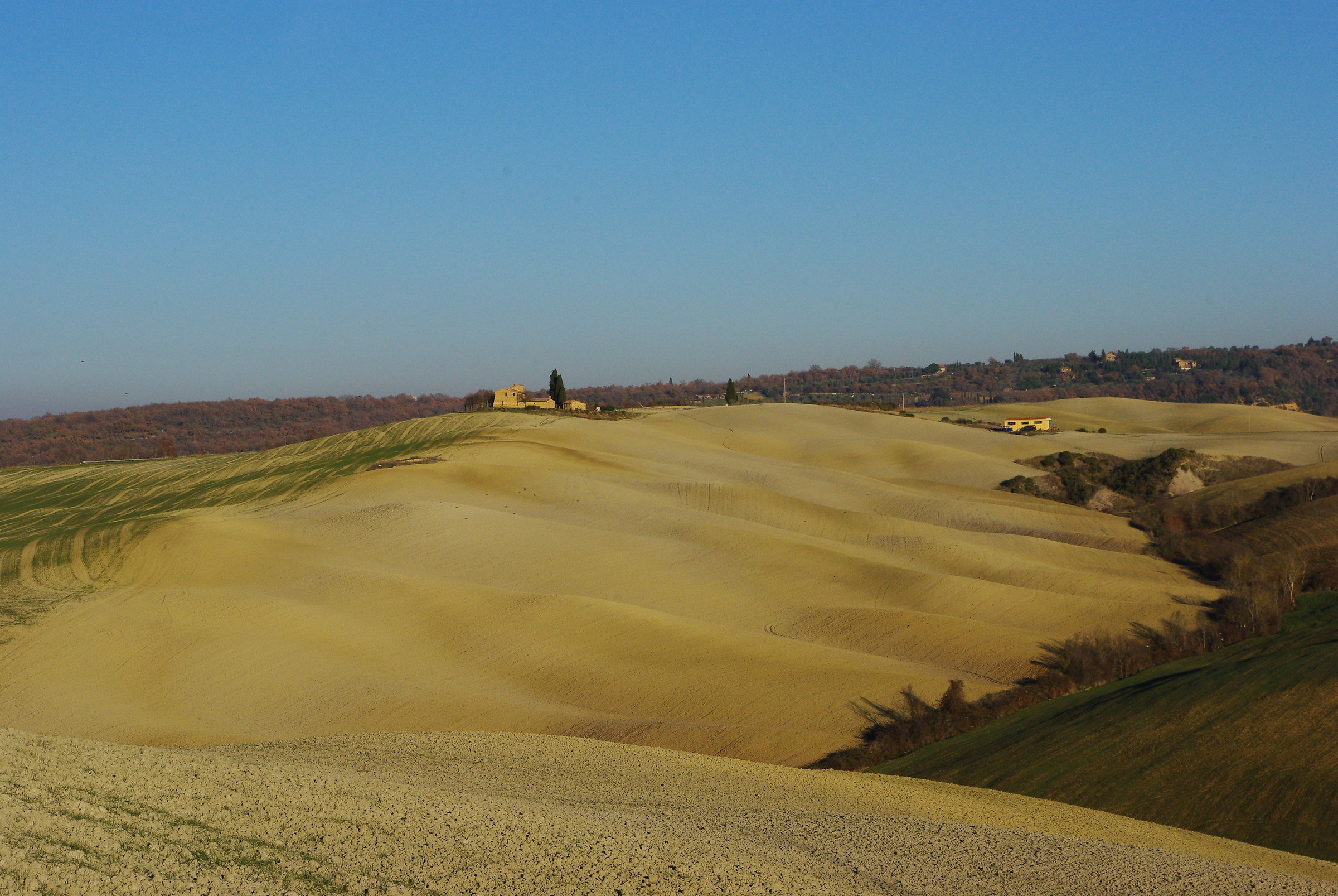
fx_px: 3051
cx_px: 669
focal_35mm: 82
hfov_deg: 24.7
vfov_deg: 16.7
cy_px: 448
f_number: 13
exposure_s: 1/500
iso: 400
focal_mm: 55
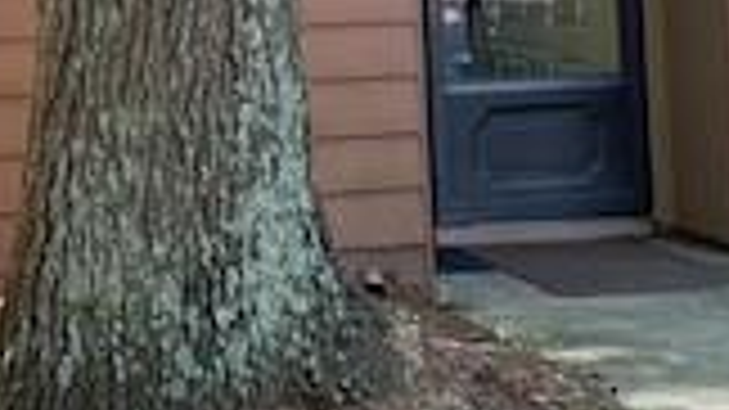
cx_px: 274
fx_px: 2164
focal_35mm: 112
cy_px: -442
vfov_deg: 9.9
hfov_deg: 19.1
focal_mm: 4.25
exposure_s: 1/122
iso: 32
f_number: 1.8
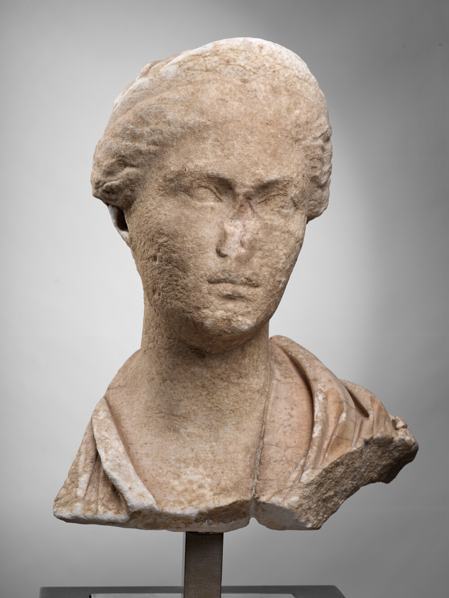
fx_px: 1089
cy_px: 299
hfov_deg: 23.3
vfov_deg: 30.7
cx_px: 224
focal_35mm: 63
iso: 200
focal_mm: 80
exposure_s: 1/125
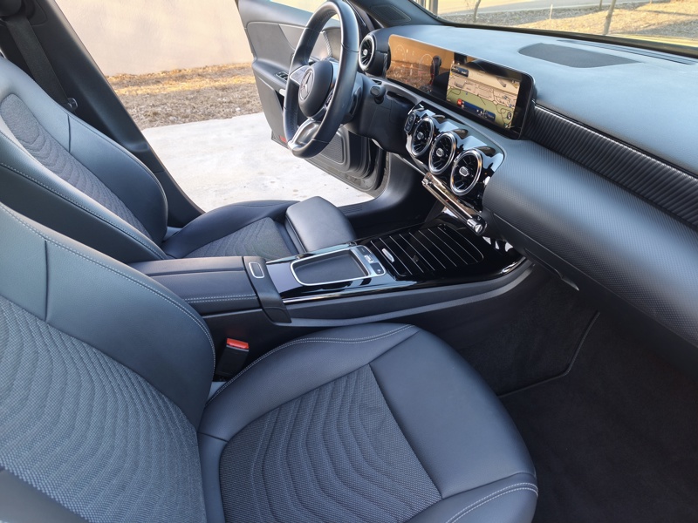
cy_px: 262
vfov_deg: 58.9
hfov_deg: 73.9
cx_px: 349
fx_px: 464
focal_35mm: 23
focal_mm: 6.45
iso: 250
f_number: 1.62
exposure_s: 1/100
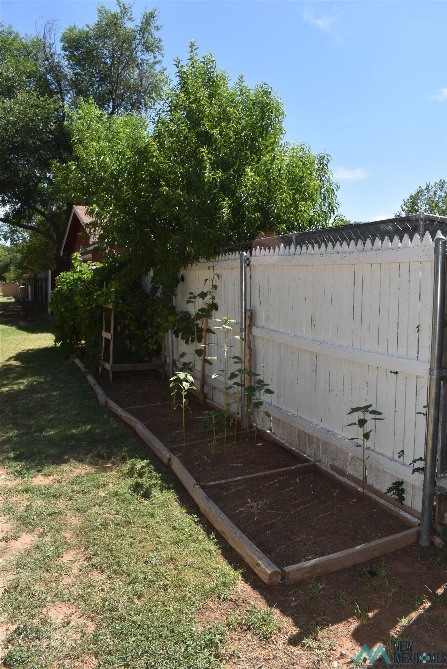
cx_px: 224
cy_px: 334
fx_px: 502
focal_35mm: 27
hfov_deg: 48.0
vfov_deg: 67.3
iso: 100
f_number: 9
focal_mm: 18
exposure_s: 1/200
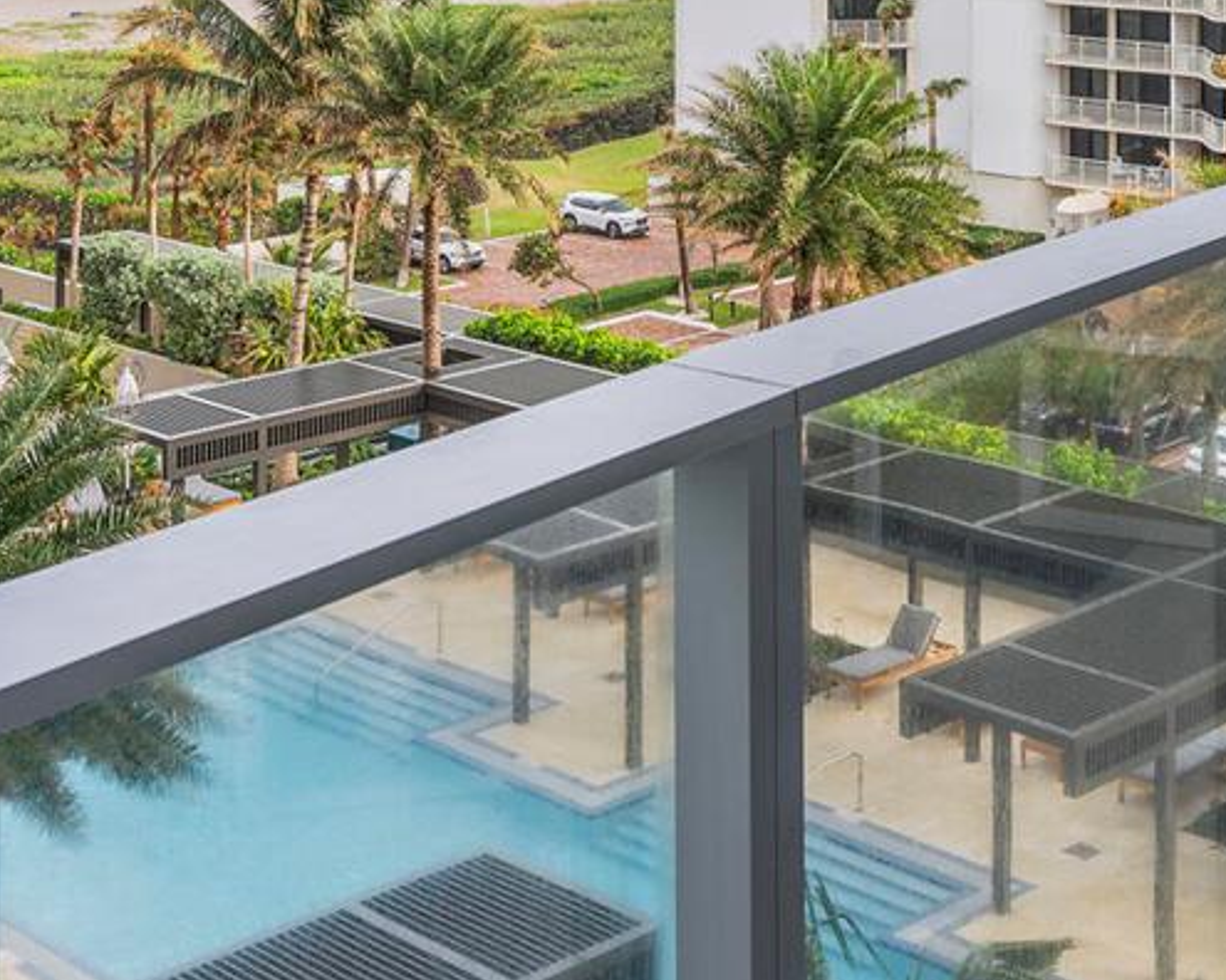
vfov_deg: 20.8
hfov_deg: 27.4
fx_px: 2465
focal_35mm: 68
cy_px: -241
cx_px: 966
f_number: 8
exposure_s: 1/13
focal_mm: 17.5
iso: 64
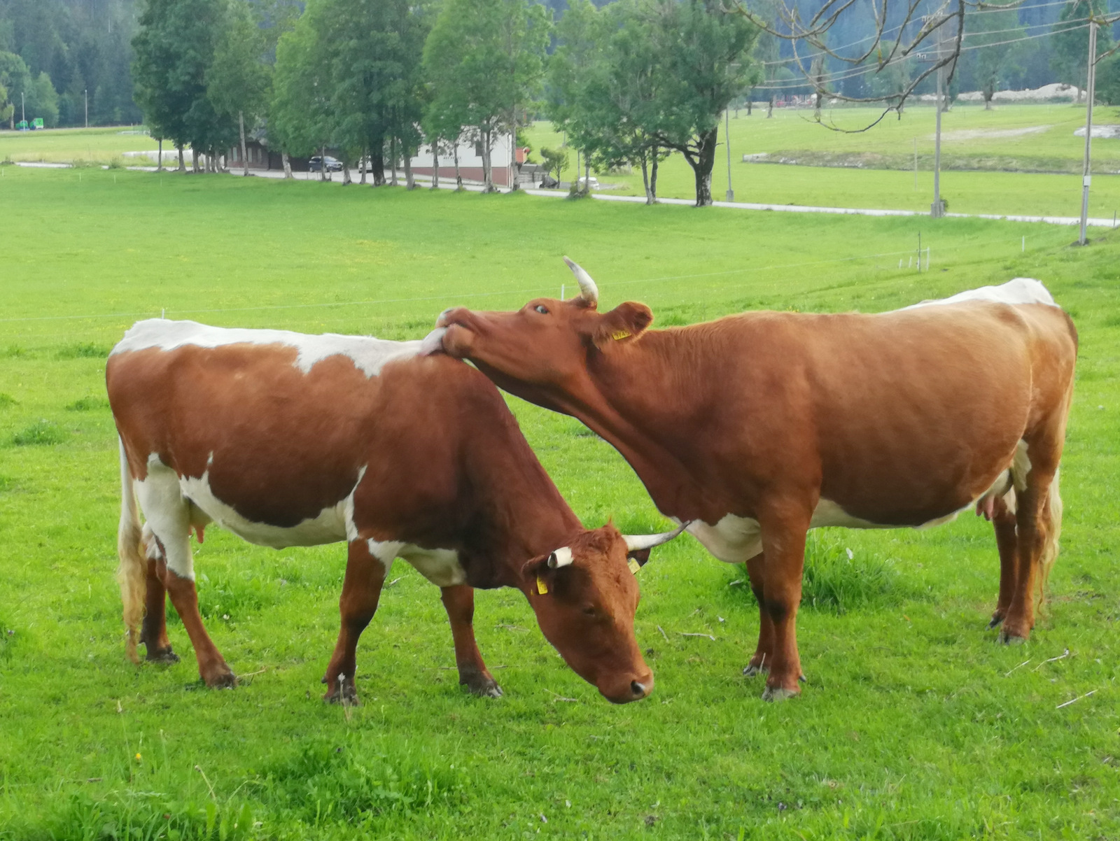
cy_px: 420
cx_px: 560
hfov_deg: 32.7
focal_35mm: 59
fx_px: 1910
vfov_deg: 24.8
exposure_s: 1/50
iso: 100
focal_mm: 3.95
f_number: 1.8
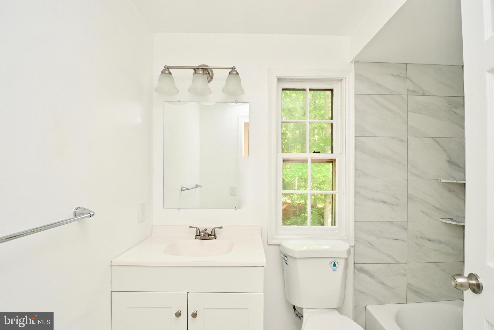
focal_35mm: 15
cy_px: 165
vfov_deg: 77.3
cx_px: 247
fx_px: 206
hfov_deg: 100.4
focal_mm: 10
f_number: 7.1
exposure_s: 1/15
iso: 320
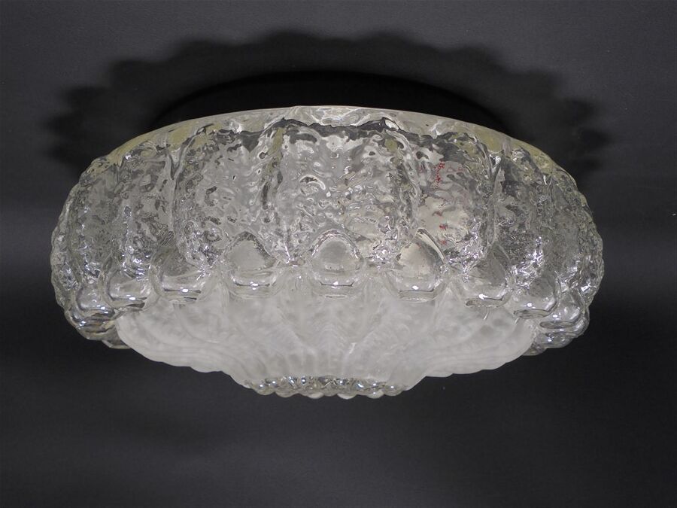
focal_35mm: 38
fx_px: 743
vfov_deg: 37.7
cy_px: 254
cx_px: 338
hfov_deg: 49.0
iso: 100
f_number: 4.2
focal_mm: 6.9
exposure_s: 1/30
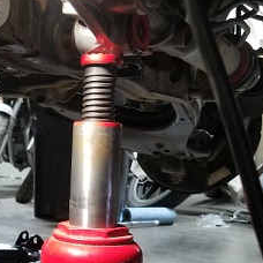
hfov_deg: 27.8
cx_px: 72
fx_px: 524
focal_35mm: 61
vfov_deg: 27.8
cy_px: 198
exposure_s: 1/17
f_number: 1.7
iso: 250
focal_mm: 4.25
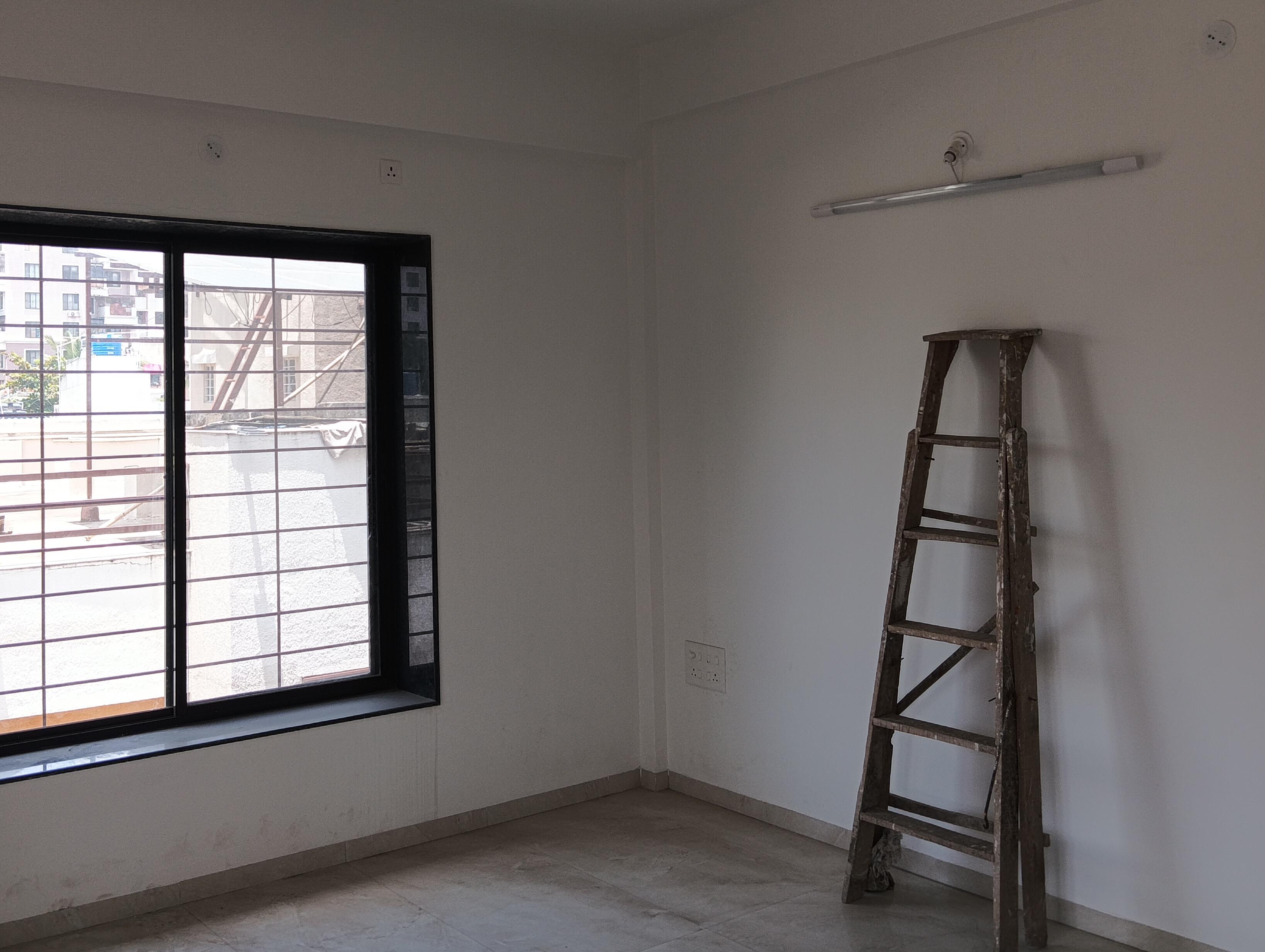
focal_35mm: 35
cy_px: 364
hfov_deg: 52.3
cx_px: 529
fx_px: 1281
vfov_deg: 40.5
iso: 60
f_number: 1.8
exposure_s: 1/100
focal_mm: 4.22
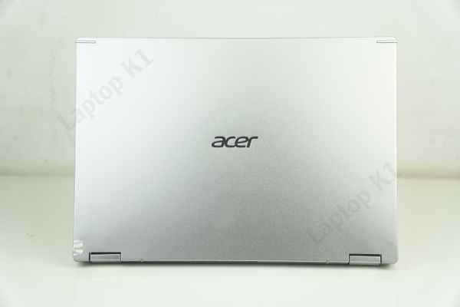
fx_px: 939
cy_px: 154
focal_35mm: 74
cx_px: 230
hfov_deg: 27.5
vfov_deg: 18.5
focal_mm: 49
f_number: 2.8
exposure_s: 1/125
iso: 100
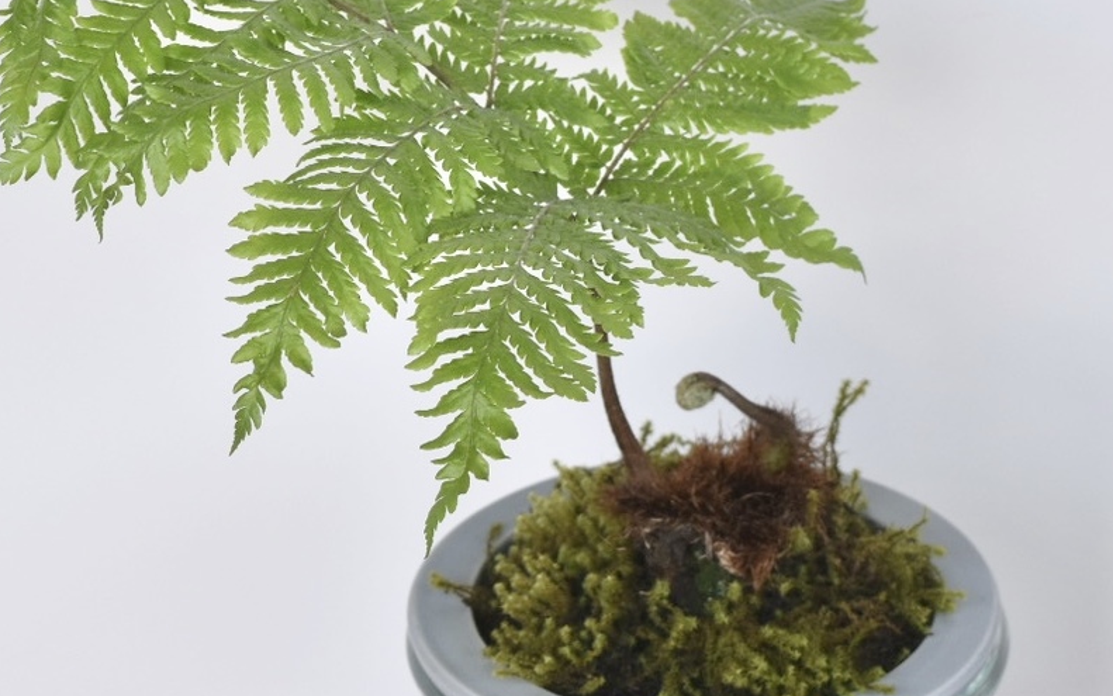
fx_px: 5159
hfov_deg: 12.3
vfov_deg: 7.7
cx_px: 571
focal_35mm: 170
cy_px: 452
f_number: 5.6
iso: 200
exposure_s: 1/80
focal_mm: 55
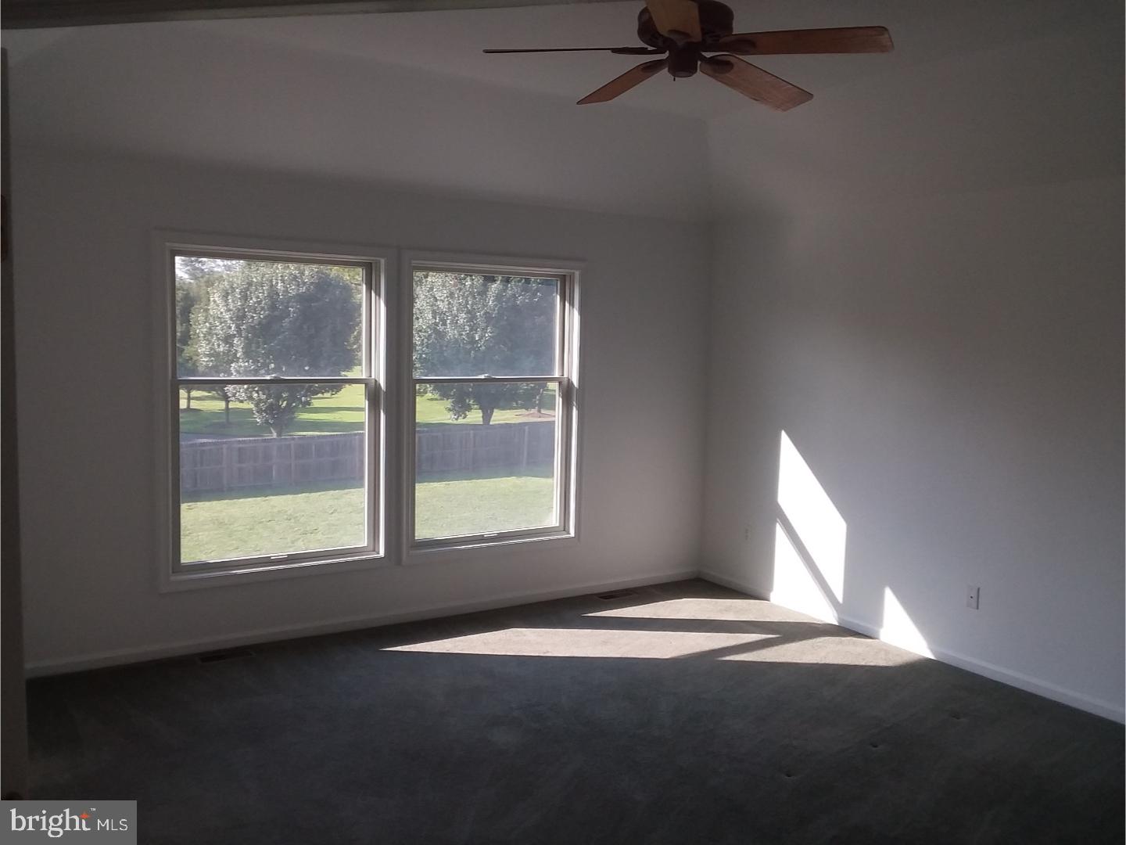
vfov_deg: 48.2
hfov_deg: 61.7
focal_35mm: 29
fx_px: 943
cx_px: 563
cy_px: 422
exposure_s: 1/179
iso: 40
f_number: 1.9
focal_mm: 2.47
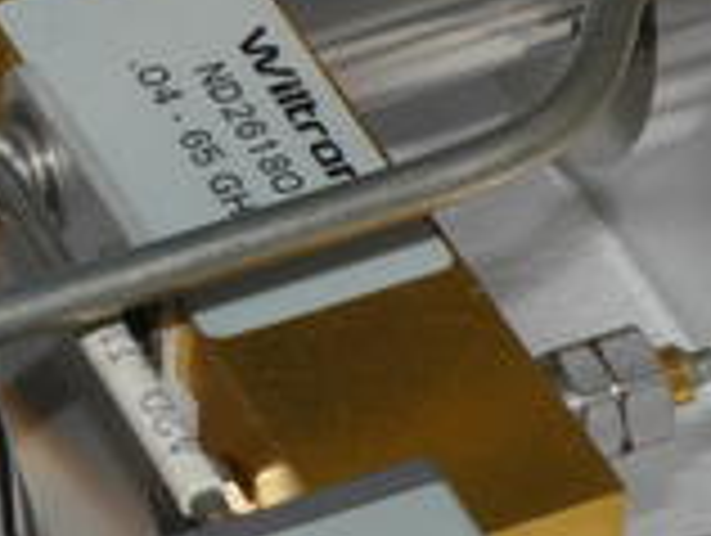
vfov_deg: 3.6
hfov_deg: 4.8
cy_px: 140
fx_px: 8434
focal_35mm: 410
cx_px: 135
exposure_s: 1/60
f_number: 22
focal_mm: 81
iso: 400
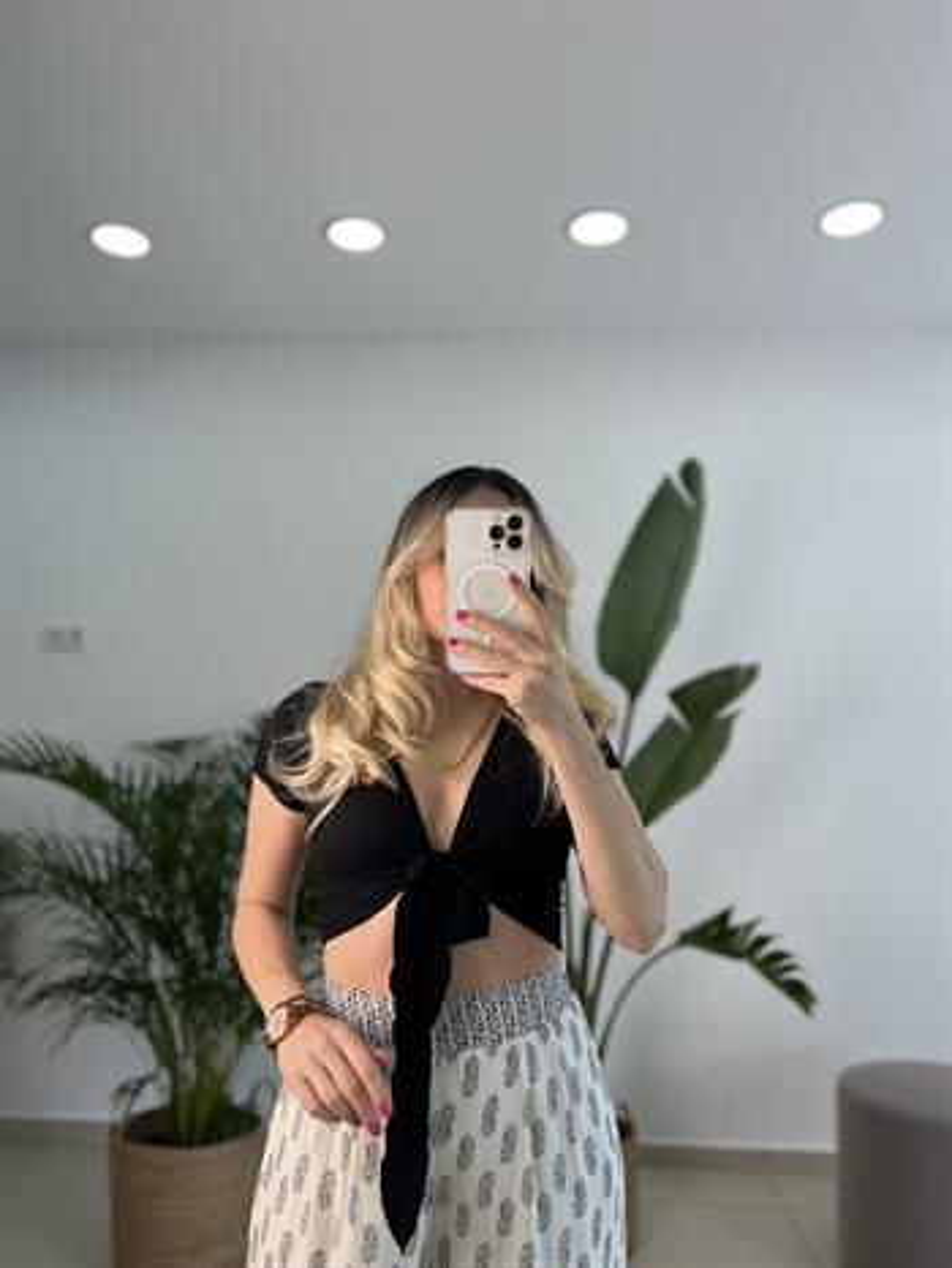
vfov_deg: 67.3
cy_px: 634
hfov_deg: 53.1
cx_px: 476
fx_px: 953
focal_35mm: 26
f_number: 1.5
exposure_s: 1/370
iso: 50
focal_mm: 5.7
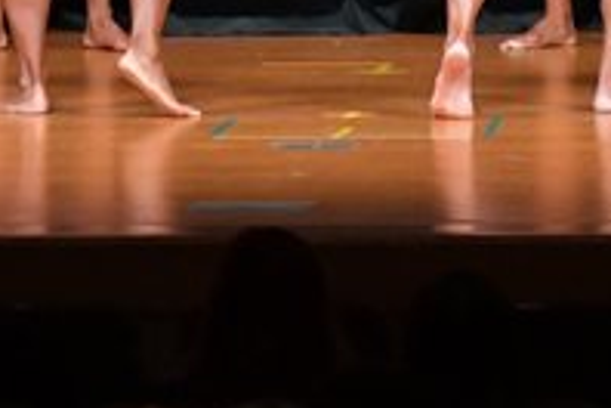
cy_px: -312
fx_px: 9979
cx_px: 248
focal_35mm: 588
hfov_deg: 3.5
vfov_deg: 2.3
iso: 5000
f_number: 5.6
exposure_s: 1/400
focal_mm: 100
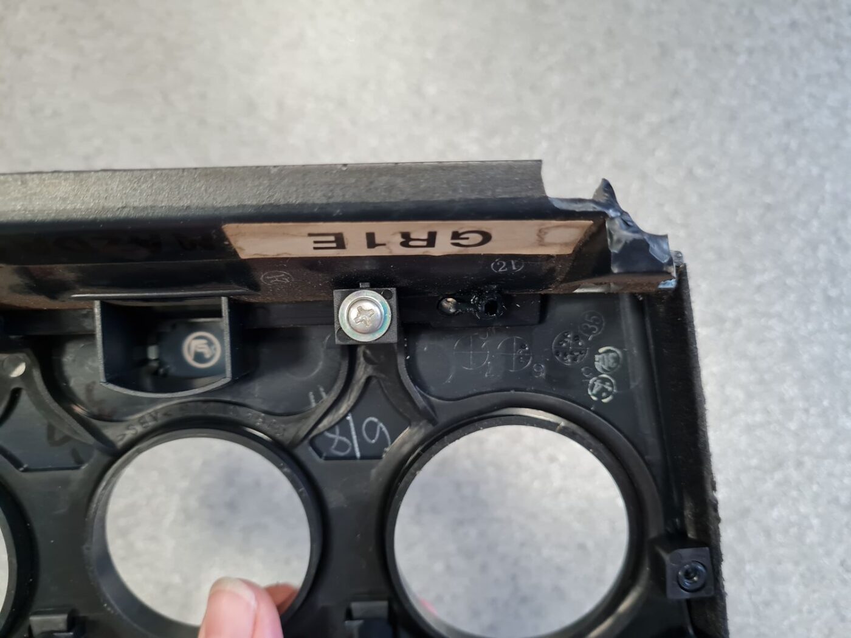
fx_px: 639
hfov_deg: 67.3
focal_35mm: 26
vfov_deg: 53.1
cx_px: 426
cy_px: 319
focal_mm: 5.4
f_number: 1.8
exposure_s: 1/50
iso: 200
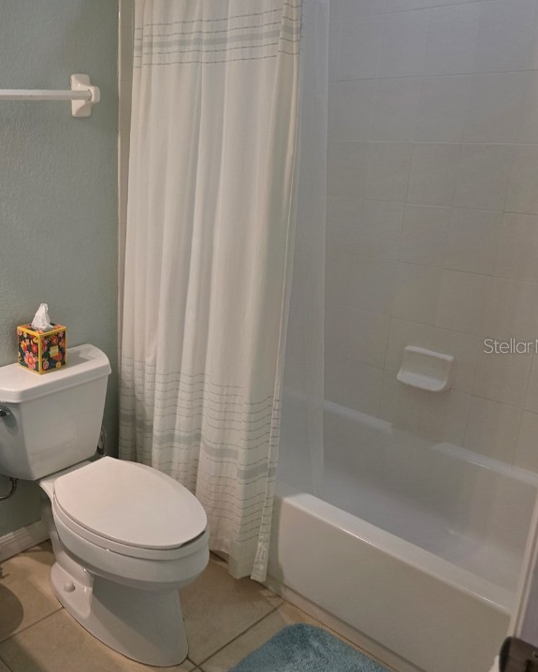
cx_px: 93
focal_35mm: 32
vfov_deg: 55.6
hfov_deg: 43.3
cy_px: 345
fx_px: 637
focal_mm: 6.3
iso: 125
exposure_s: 1/120
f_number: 1.7
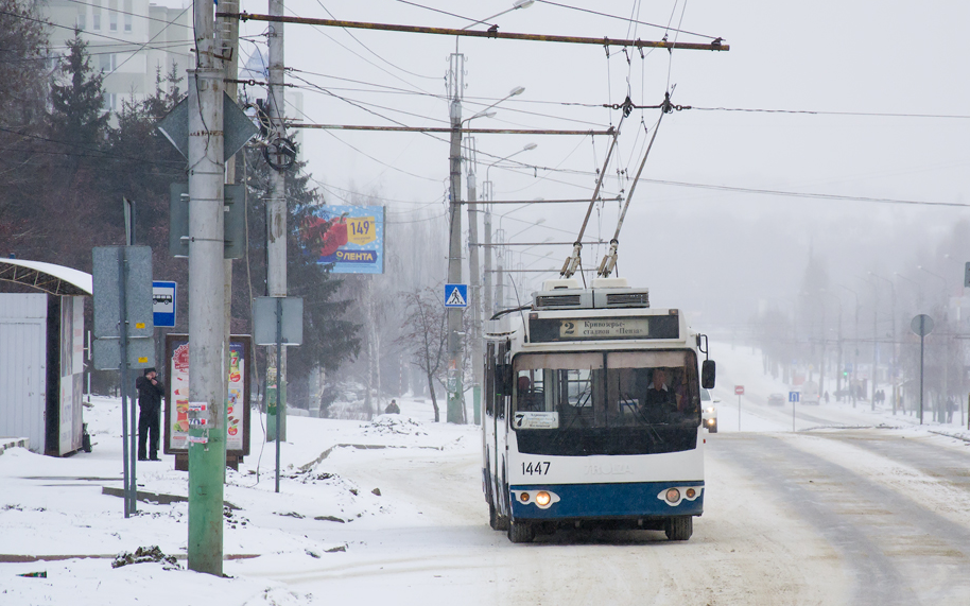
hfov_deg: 10.0
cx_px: 592
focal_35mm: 211
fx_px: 5568
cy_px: 302
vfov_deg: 6.2
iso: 400
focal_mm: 105
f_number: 6.3
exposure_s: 1/800
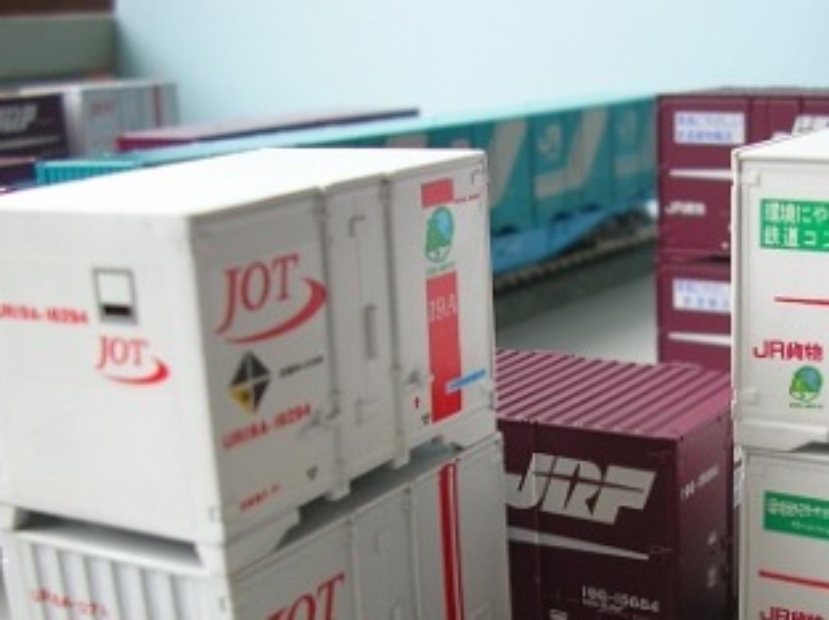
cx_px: 607
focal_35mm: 56
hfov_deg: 33.8
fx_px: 1340
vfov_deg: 25.7
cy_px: 480
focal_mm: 5.8
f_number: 2.8
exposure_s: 1/62.2
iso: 50
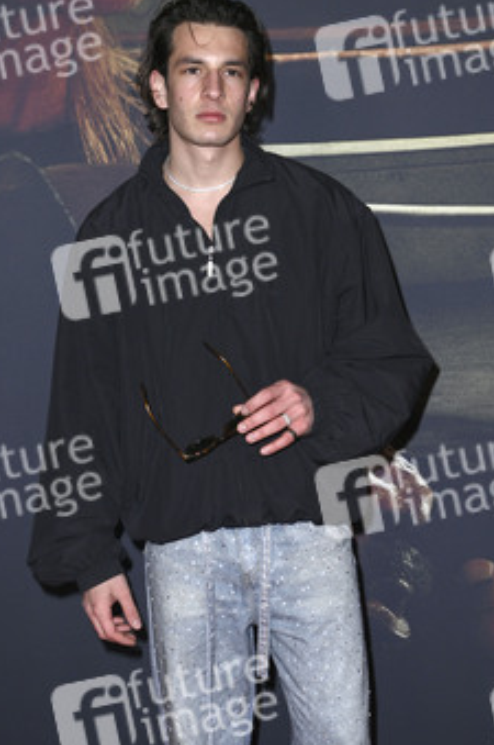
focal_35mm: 85
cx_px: 228
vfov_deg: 23.9
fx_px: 1755
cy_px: 378
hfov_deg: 16.0
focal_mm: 72
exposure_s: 1/200
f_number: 5.6
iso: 500
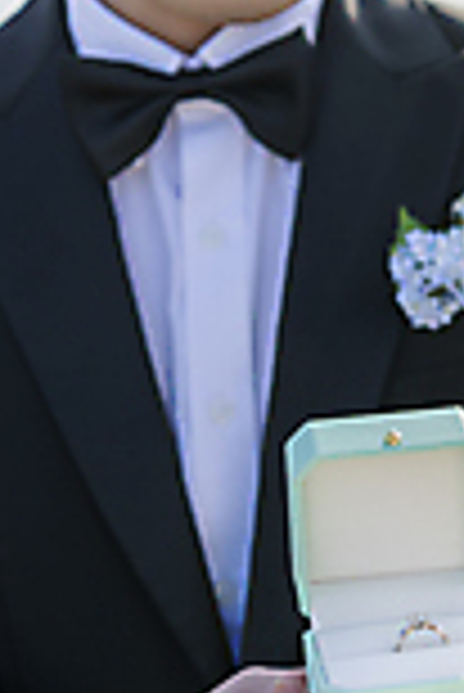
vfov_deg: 16.4
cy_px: 414
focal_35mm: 125
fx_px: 2411
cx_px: 511
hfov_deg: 10.8
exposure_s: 1/800
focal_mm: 48
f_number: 4
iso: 160
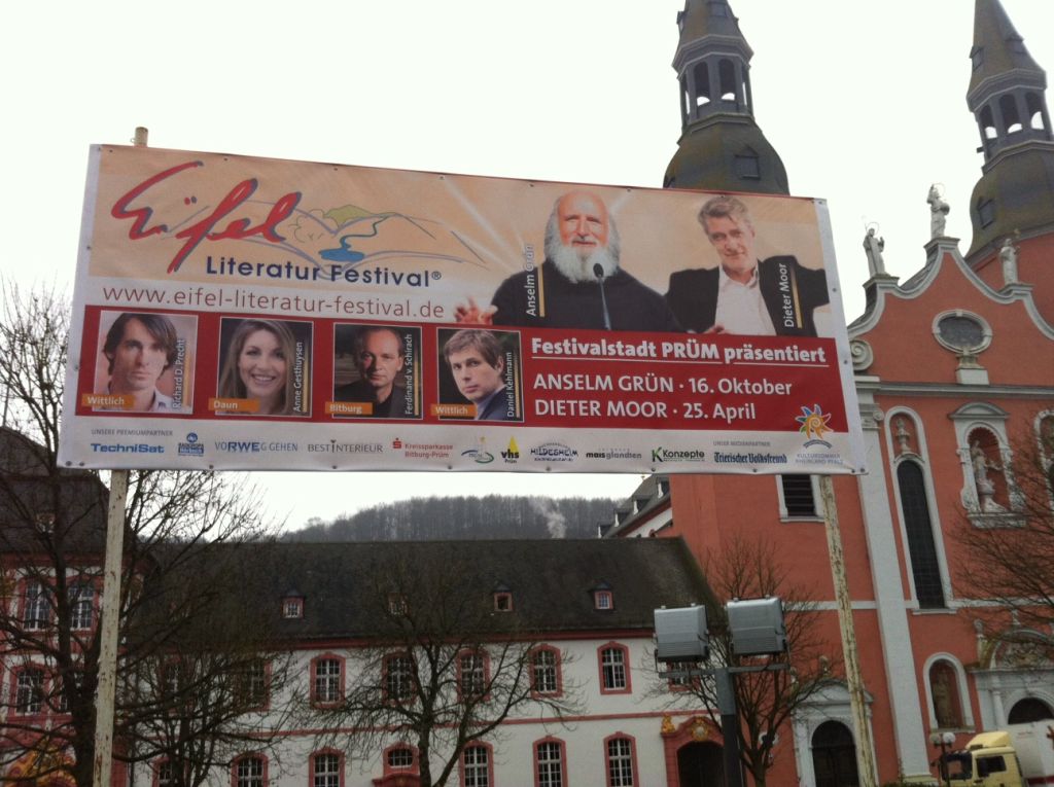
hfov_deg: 52.7
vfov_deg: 40.6
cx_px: 527
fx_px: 1064
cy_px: 394
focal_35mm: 35
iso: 100
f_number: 2.8
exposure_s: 1/120
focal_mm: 3.85
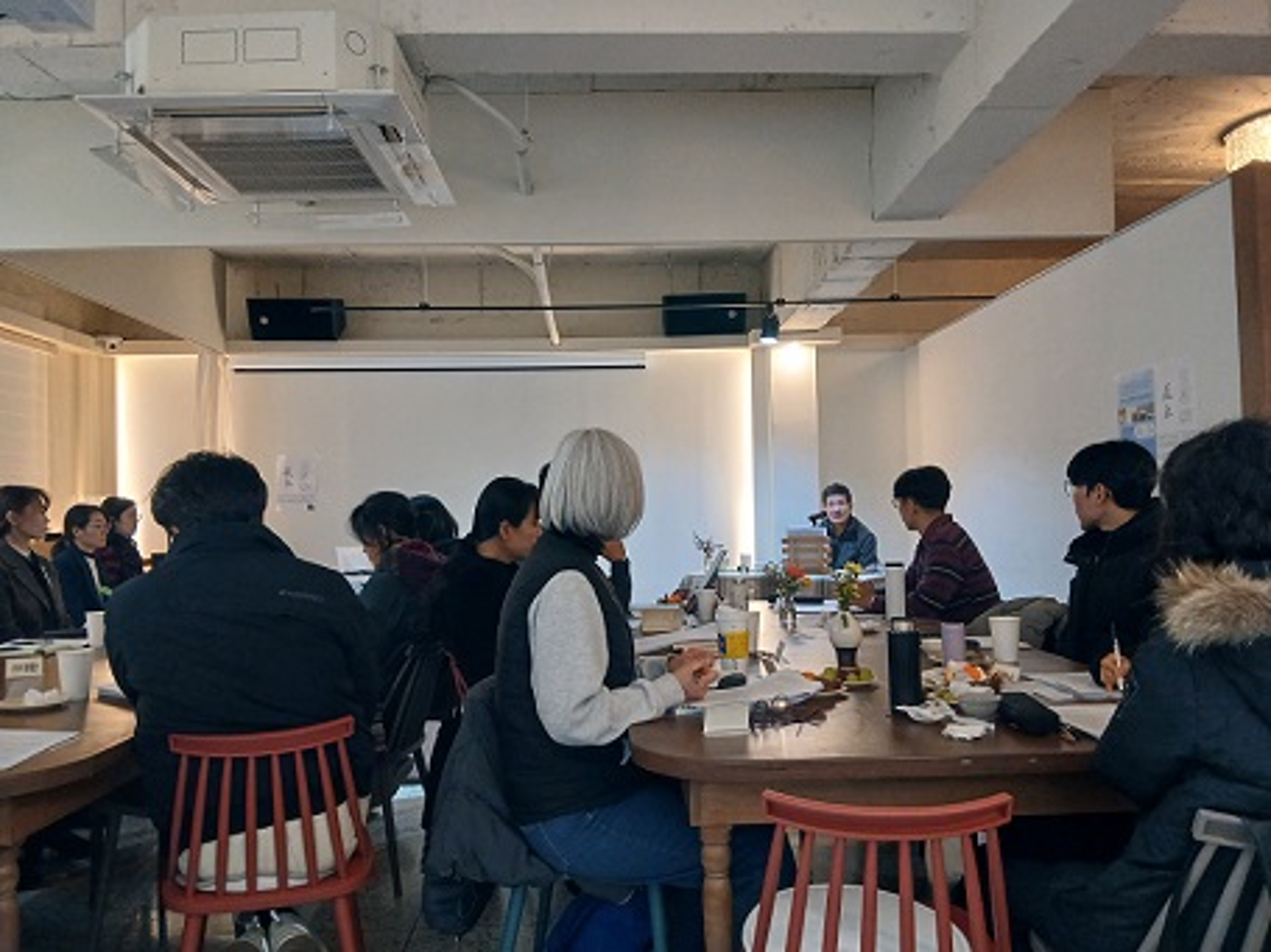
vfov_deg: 53.0
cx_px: 636
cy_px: 476
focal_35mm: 26
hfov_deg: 67.3
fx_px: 954
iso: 250
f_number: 1.8
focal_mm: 3.98
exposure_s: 1/30
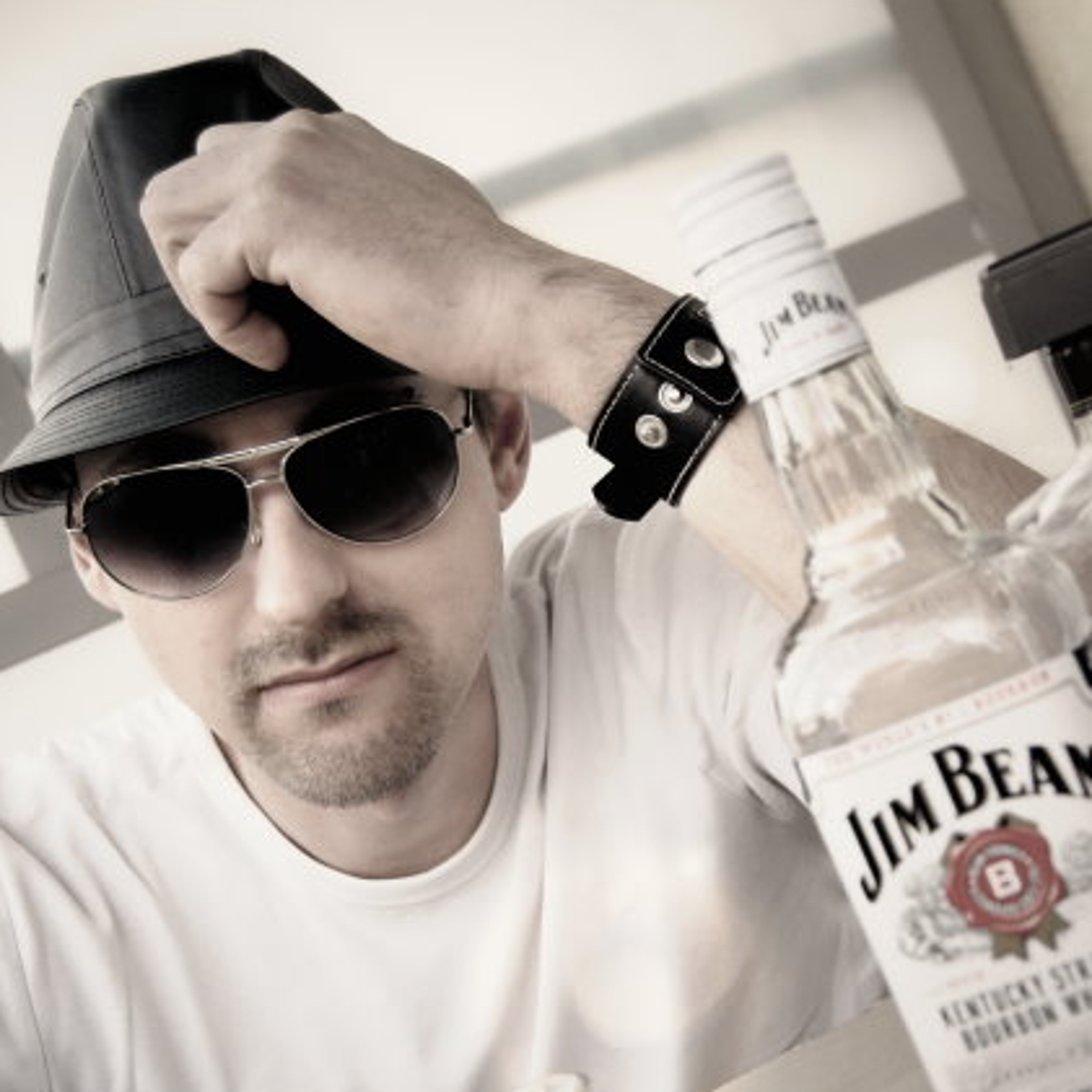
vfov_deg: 30.5
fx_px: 1992
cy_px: 685
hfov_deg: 30.3
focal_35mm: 56
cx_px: 781
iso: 250
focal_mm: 23
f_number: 4
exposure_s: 1/125
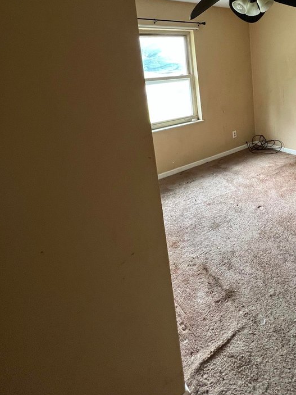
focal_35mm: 21
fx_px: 239
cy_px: 109
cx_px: 235
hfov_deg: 58.7
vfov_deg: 74.5
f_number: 1.8
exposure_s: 1/64
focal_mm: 1.57
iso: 250
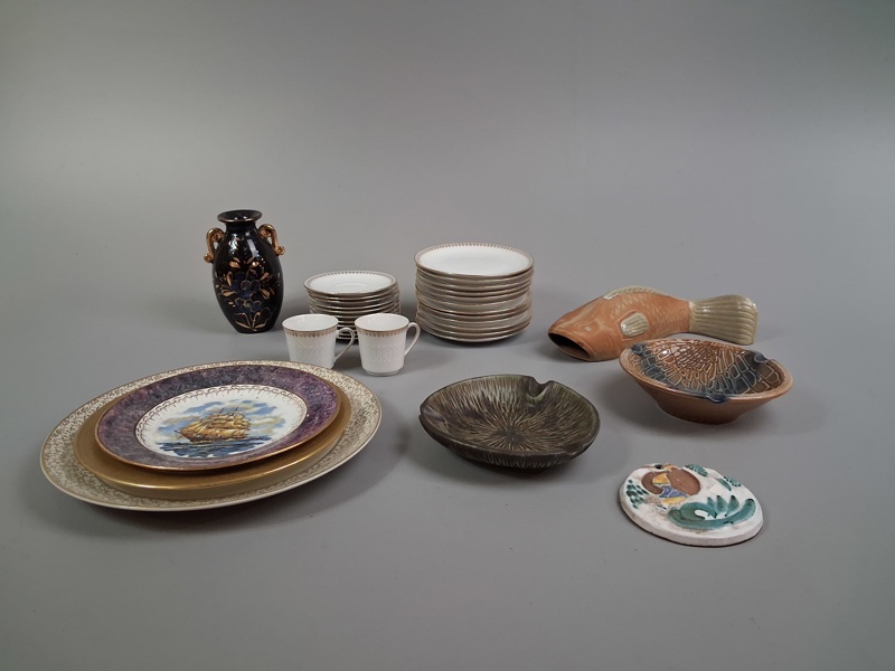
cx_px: 448
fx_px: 698
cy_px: 336
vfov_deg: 51.4
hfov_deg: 65.3
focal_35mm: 27
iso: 400
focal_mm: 4
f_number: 1.8
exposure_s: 1/100
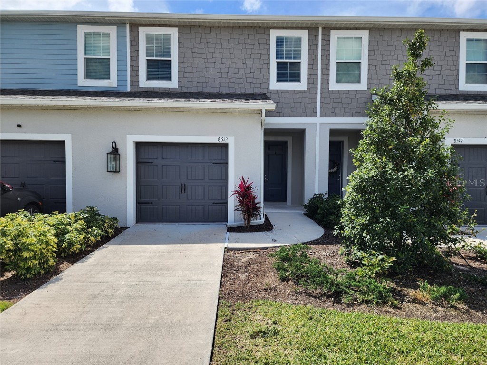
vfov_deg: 58.9
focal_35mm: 23
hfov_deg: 73.9
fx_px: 324
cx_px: 244
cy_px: 182
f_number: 1.8
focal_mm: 6.4
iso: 12
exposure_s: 1/871
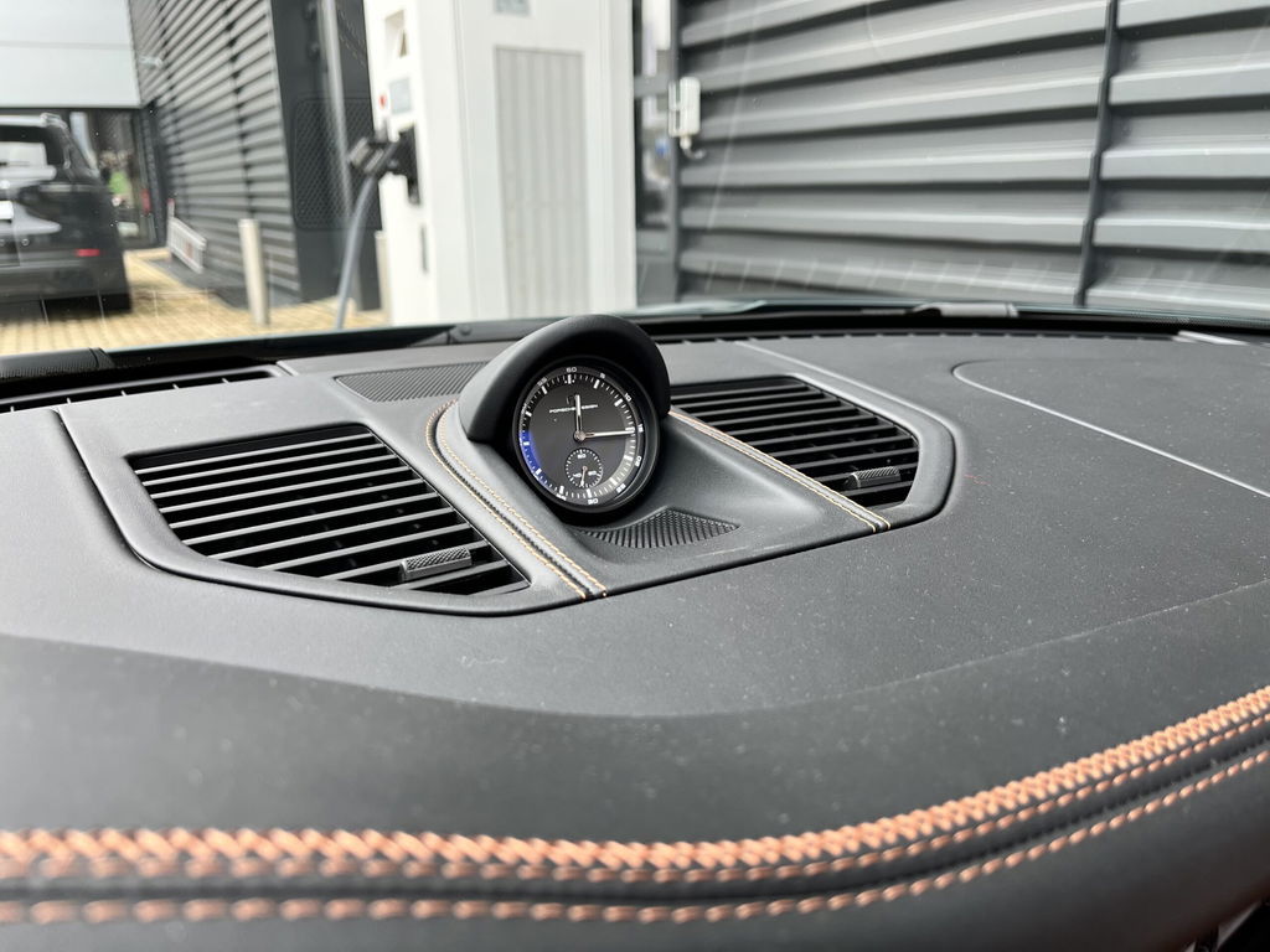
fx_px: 954
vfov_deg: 53.1
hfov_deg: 67.3
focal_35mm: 26
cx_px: 635
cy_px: 476
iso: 40
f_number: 1.6
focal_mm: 5.1
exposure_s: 1/122
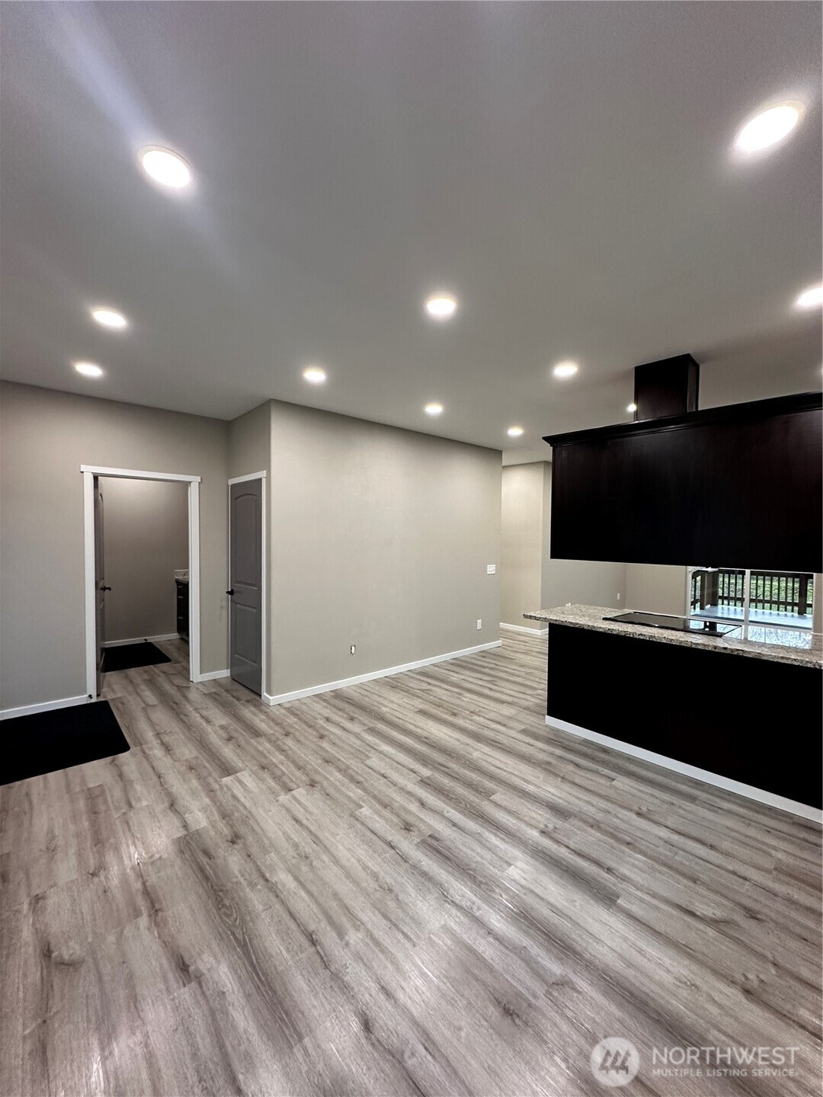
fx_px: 444
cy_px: 548
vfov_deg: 102.1
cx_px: 412
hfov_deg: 85.7
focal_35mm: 14
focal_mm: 2.22
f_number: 2.2
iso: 200
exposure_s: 1/120
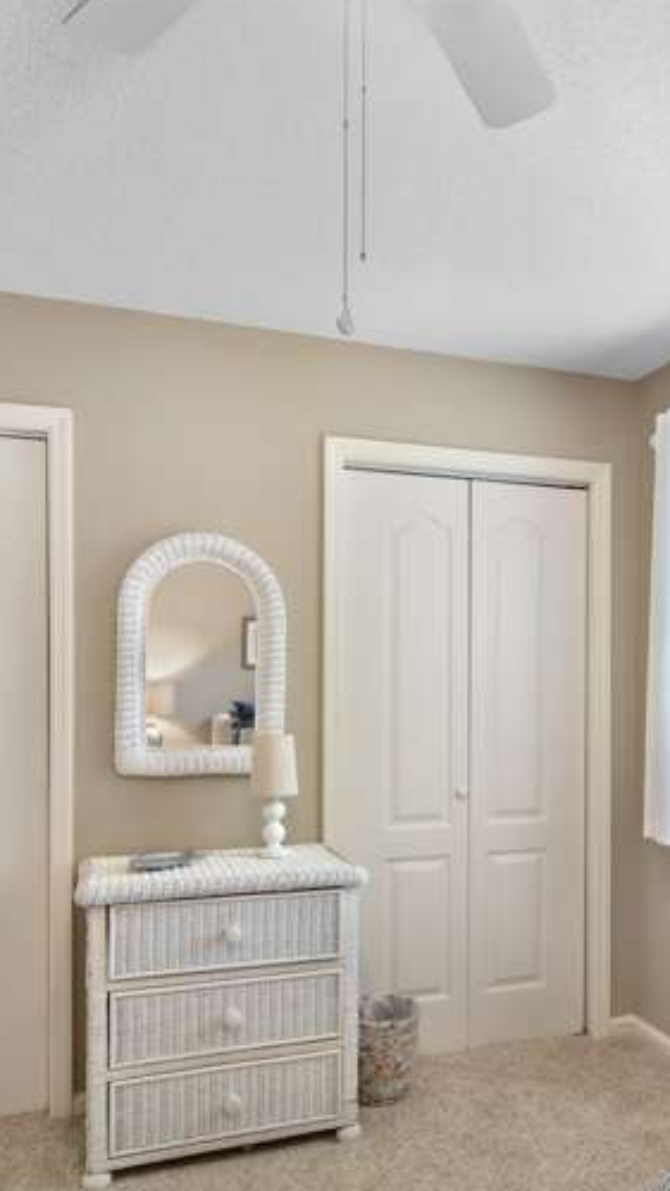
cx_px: 489
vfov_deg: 66.1
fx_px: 915
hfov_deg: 39.3
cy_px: 597
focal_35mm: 29
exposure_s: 1/5
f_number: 8
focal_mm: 12
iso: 400
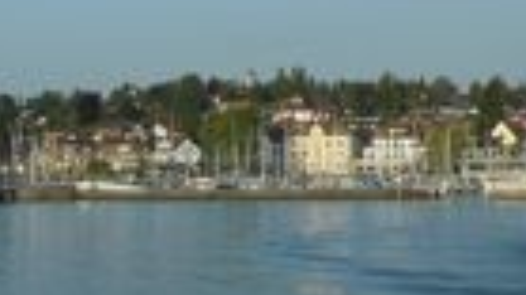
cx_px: 409
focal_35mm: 125
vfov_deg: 9.5
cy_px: -113
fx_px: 1742
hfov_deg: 17.1
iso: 125
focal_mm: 4.5
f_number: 3.2
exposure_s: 1/1500
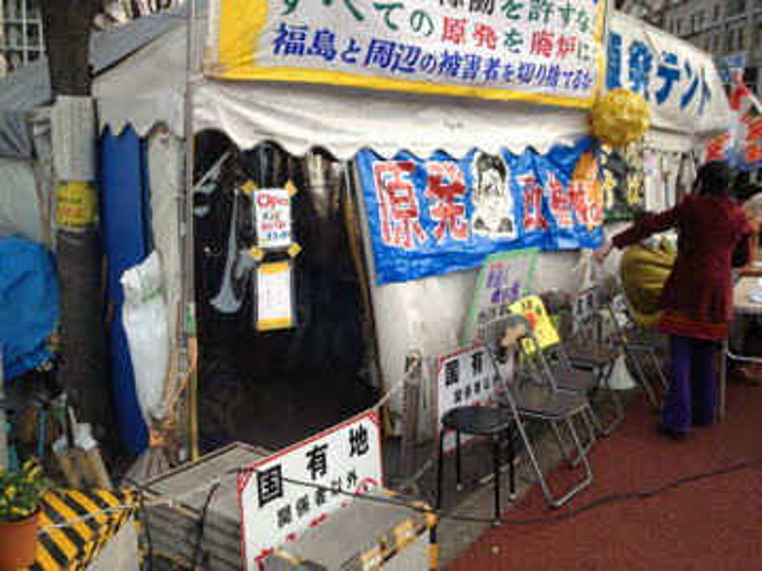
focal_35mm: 35
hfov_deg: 52.6
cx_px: 381
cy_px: 286
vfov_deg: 40.7
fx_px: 770
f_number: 2.4
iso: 64
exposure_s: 1/60
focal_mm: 4.28
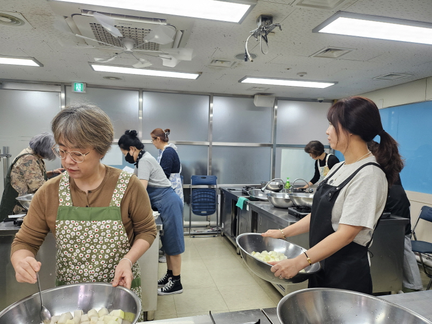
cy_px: 162
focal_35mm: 24
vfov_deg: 56.8
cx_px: 216
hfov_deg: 71.6
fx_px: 300
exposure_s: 1/120
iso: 125
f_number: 1.8
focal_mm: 5
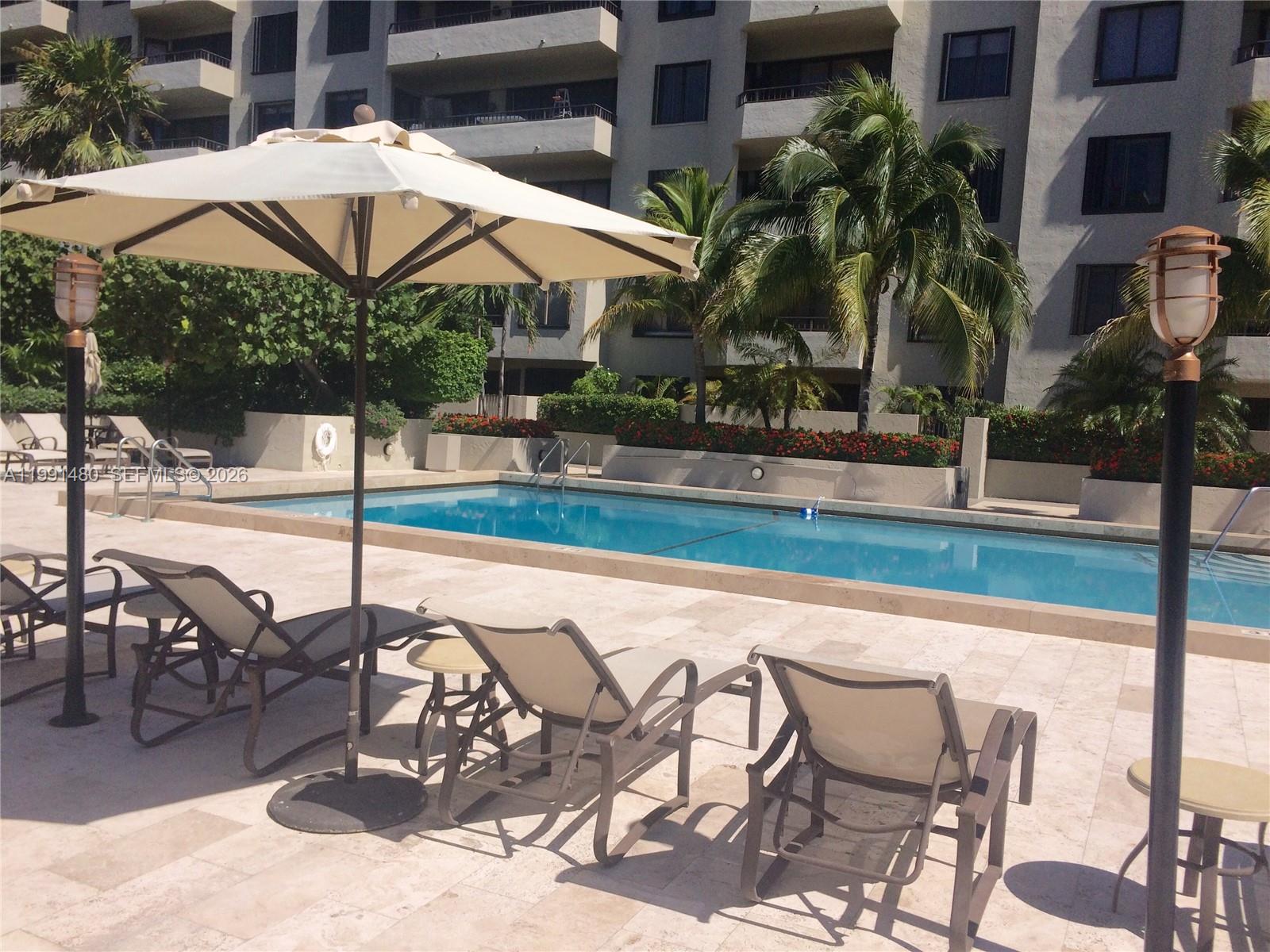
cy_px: 476
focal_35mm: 29
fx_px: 1064
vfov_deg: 48.2
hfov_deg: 61.7
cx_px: 635
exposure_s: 1/4566
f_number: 2.2
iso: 32
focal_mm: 4.15
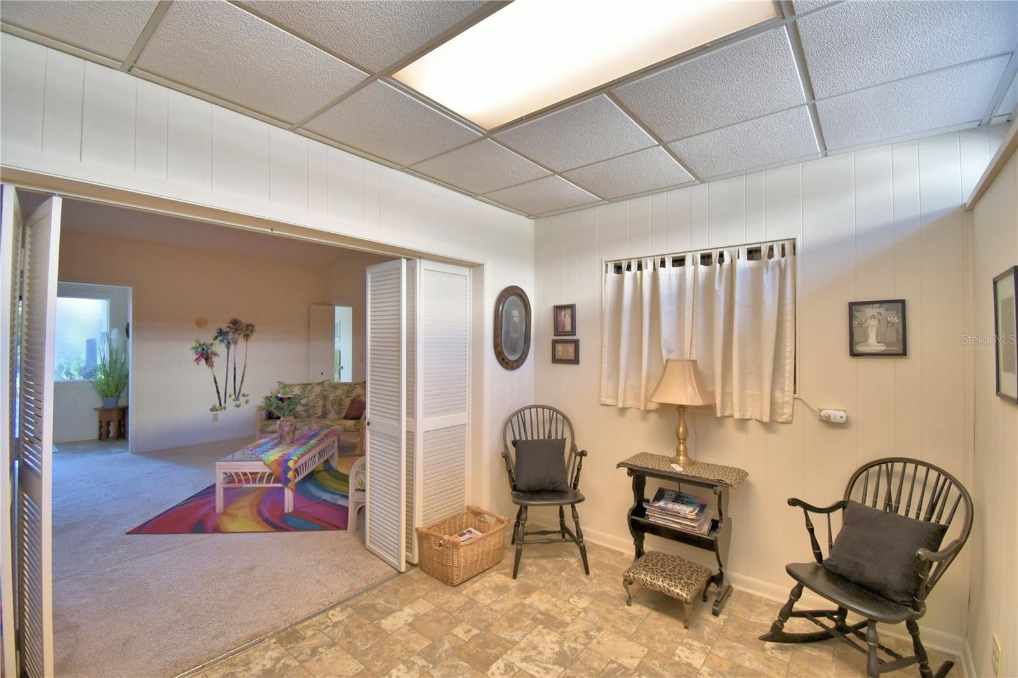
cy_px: 339
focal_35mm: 15
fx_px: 424
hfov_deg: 100.4
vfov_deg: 77.3
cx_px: 509
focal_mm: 10
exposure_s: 1/80
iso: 400
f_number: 4.5
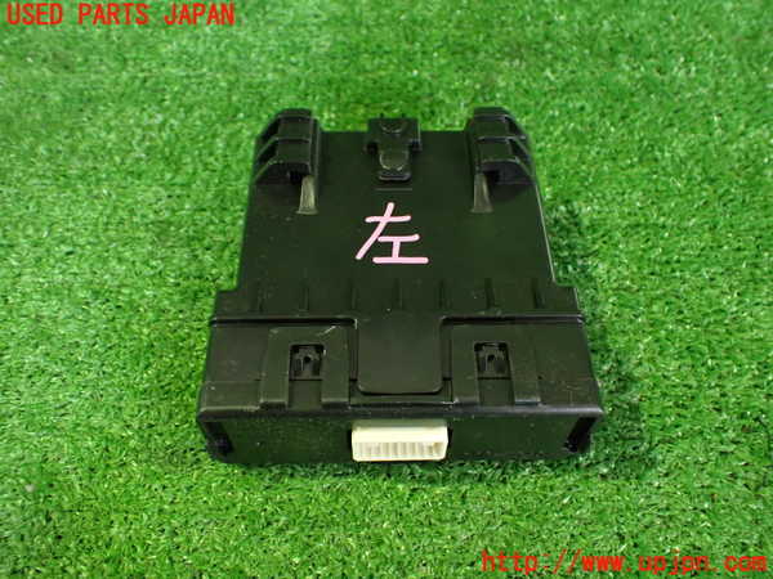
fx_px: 670
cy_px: 290
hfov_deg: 60.0
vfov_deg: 46.8
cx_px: 386
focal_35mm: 30
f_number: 2.3
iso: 1000
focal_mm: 5.4
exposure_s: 1/30
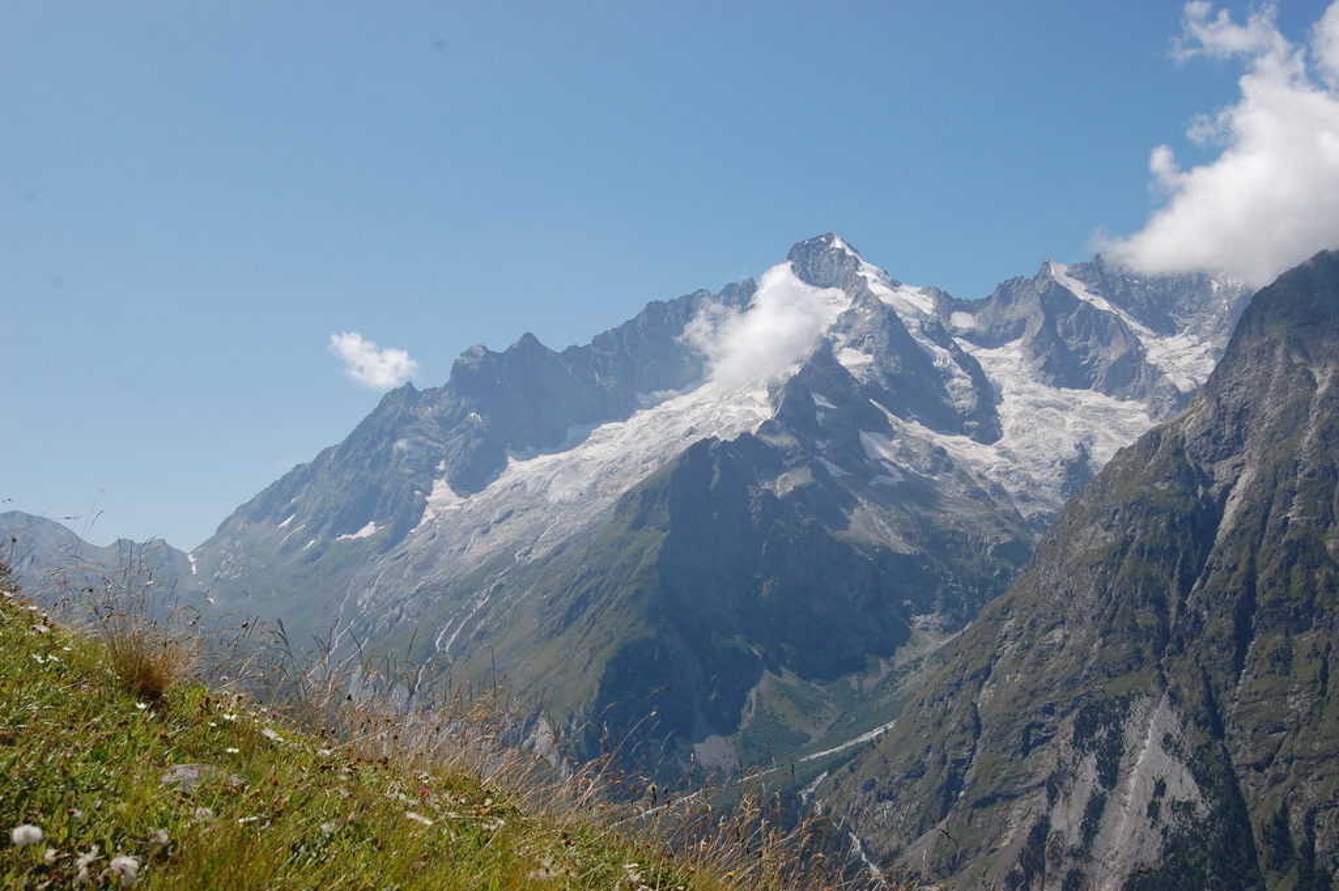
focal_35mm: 39
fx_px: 1449
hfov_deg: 49.6
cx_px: 670
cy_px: 446
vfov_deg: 34.2
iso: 200
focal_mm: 26
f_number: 10
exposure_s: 1/400
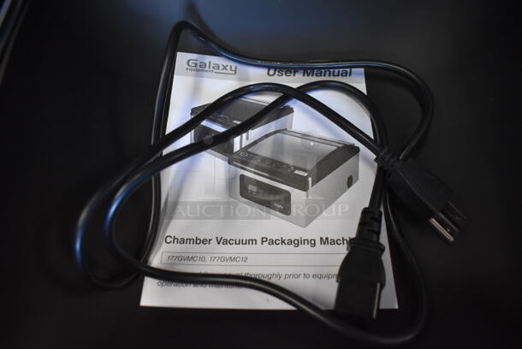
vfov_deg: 48.0
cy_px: 174
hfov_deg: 67.3
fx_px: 392
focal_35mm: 27
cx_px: 261
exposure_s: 1/125
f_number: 3.5
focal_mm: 18
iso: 2500
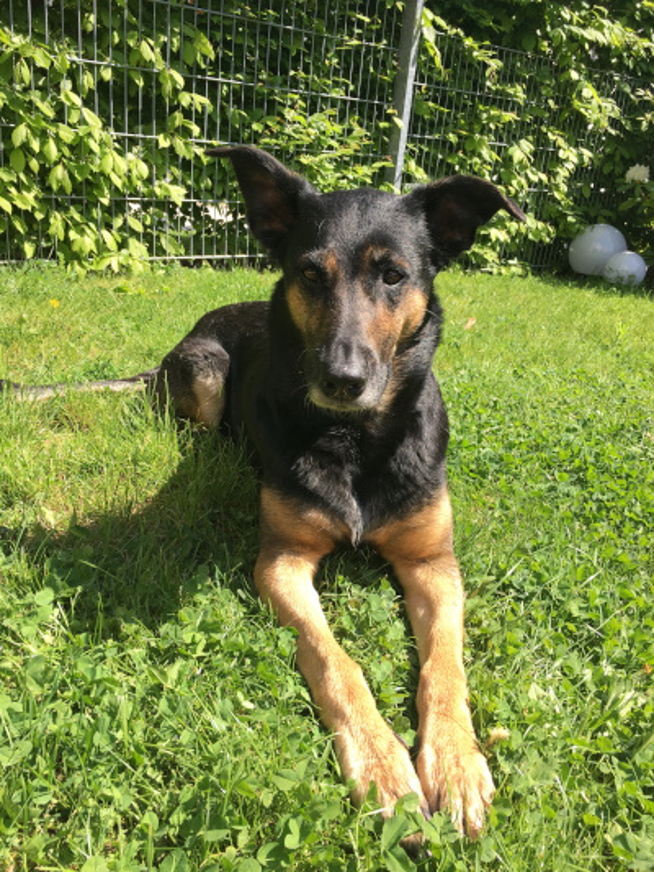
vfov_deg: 61.6
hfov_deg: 48.2
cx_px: 327
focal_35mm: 29
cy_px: 436
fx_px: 730
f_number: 2.2
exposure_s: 1/444
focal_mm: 4.15
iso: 25
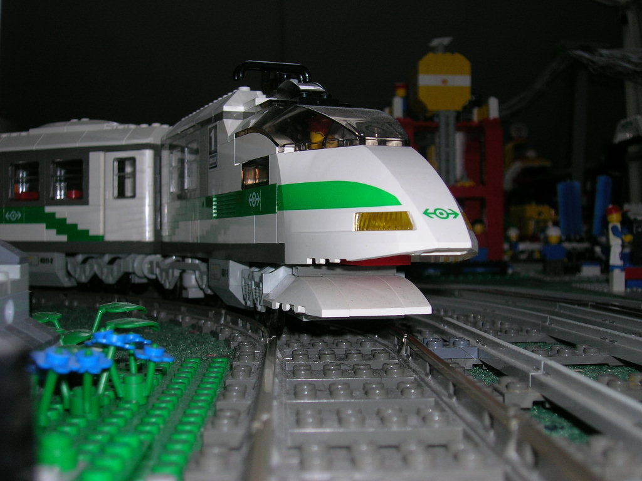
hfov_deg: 41.2
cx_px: 321
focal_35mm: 46
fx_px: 853
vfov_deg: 31.5
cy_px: 240
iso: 50
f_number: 3.2
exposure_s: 1/60.1
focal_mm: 7.7
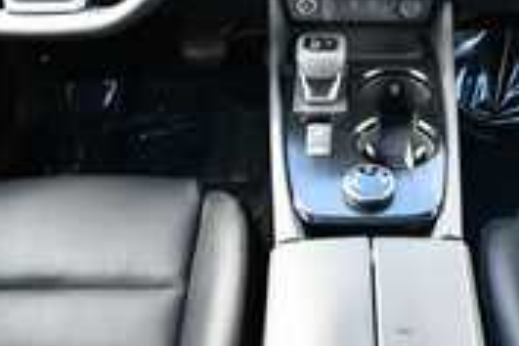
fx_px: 620
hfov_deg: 44.1
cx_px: 384
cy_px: 34
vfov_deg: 29.9
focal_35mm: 43
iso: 1250
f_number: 5
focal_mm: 13
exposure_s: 1/125
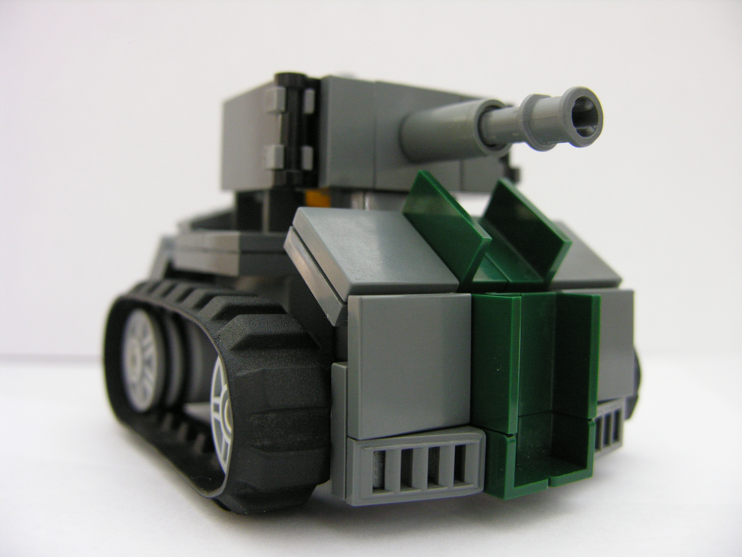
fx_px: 750
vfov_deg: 40.7
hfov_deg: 52.6
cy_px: 278
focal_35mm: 35
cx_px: 371
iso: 200
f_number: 2.8
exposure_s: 1/3.7
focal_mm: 8.9
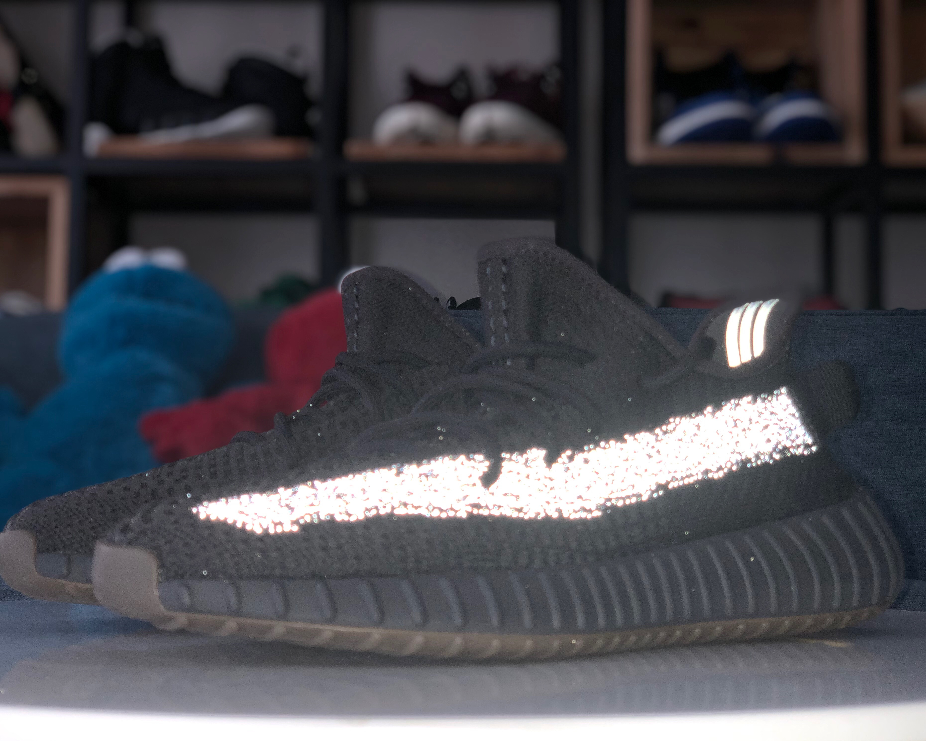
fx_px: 1507
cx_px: 470
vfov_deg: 27.6
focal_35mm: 55
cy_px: 375
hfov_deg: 34.1
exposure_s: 1/43
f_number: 2.4
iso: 16
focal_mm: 6
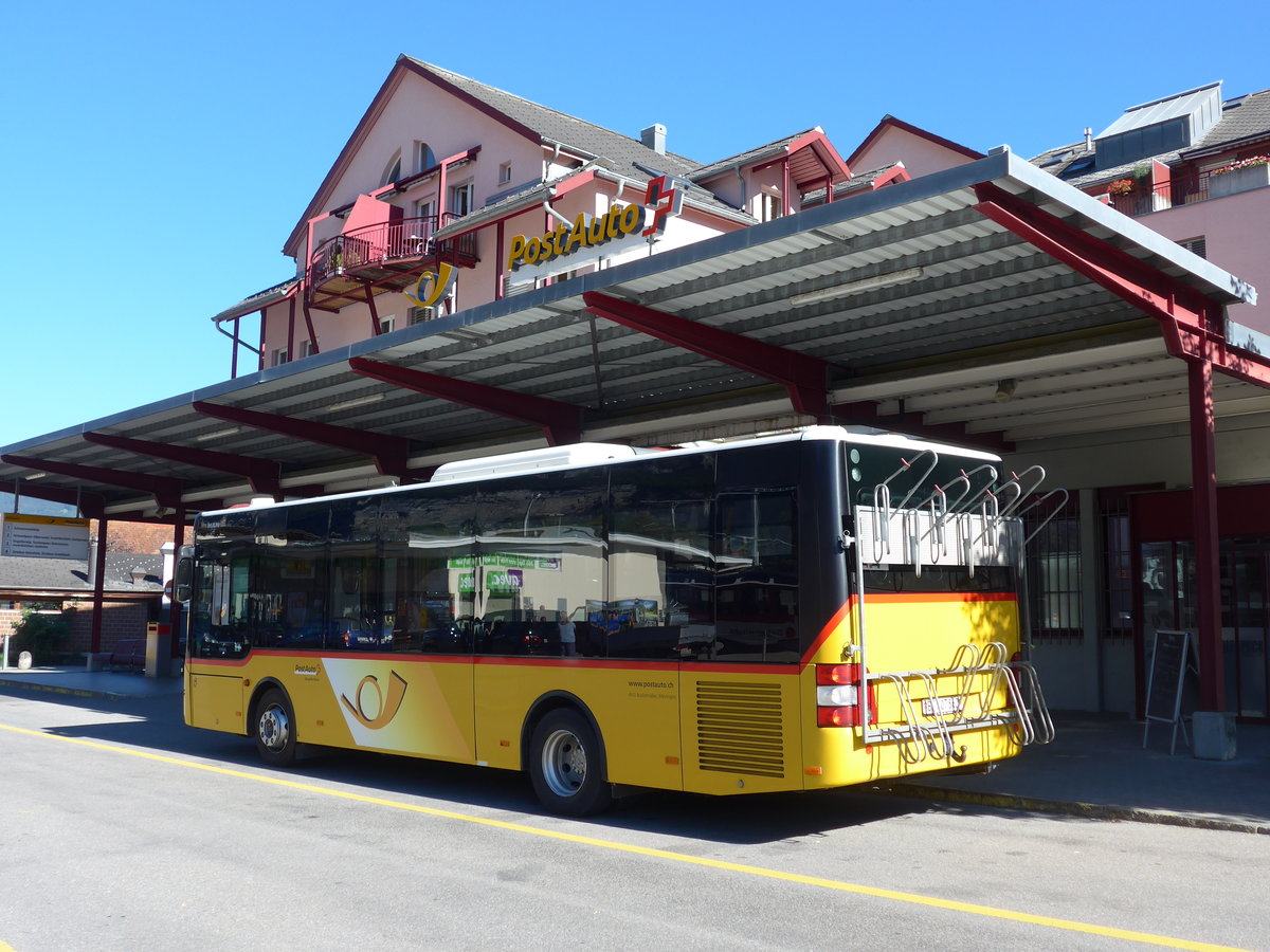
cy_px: 476
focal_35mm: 36
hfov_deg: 51.4
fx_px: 1321
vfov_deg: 39.7
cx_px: 635
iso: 80
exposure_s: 1/800
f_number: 2.8
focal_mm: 7.5
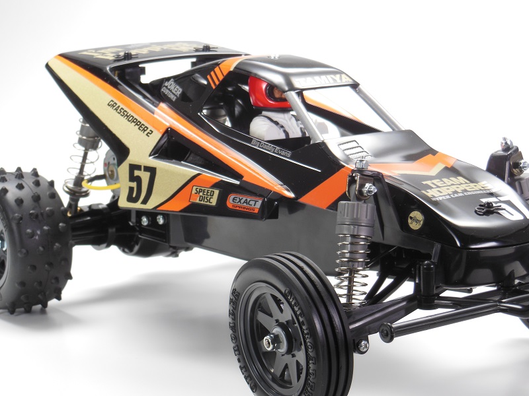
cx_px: 264
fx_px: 1635
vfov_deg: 13.8
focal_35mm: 107
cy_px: 198
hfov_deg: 18.4
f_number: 5.7
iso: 125
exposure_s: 1/50
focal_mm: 19.1
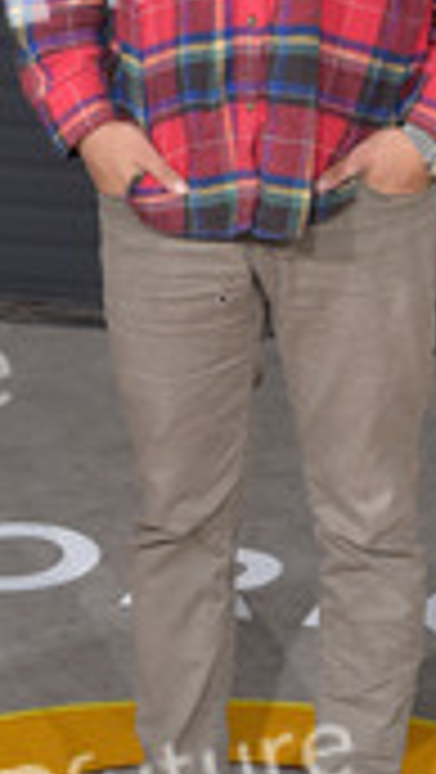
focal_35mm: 127
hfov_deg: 9.6
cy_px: 158
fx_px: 2605
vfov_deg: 16.8
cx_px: 272
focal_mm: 52
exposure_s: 1/250
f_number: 6.3
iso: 400
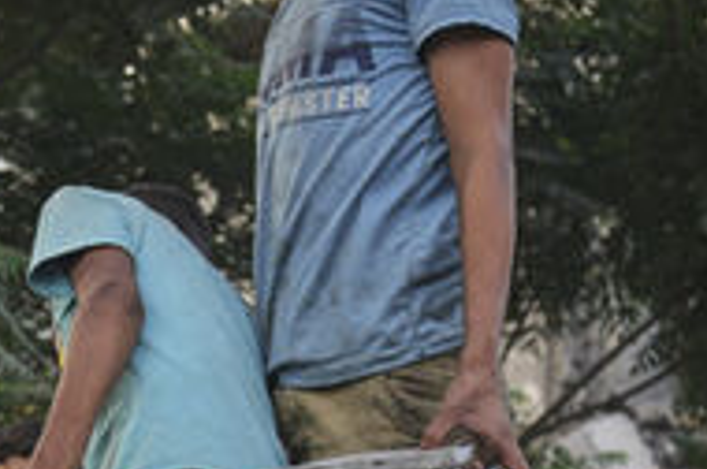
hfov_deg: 11.8
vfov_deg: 7.7
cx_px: -48
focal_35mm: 172
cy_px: 847
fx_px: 3372
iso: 200
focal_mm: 35
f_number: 3.2
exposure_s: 1/400
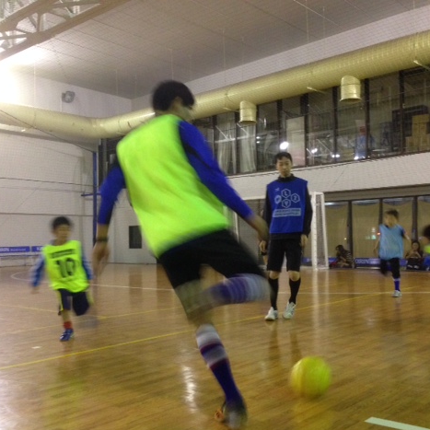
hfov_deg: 41.8
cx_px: 226
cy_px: 220
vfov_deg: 41.9
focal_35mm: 40
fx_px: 562
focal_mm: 4.12
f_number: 2.4
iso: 400
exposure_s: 1/17
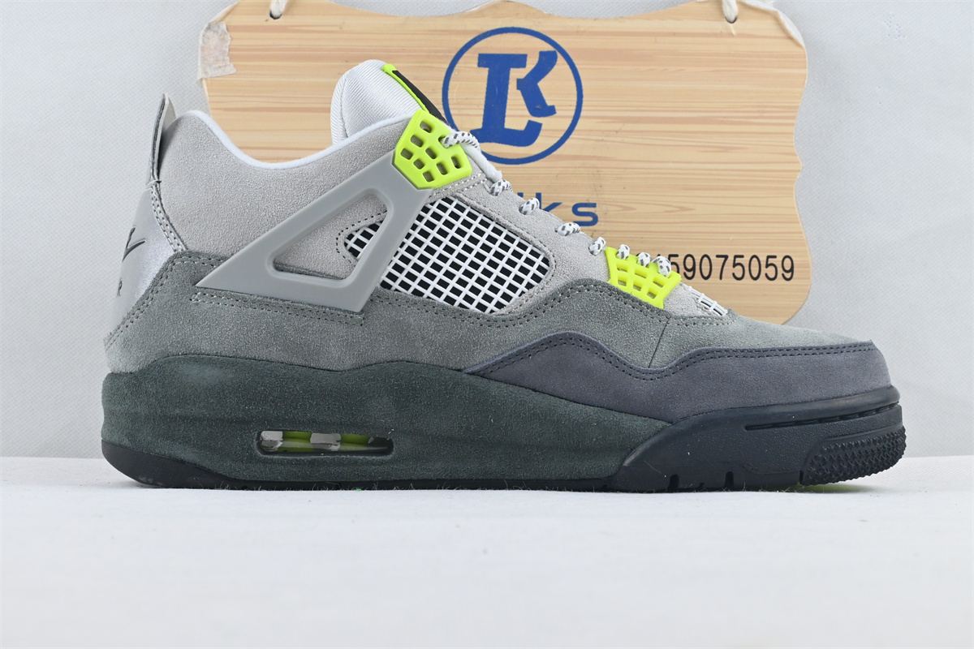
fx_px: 1319
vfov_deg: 27.7
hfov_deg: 40.5
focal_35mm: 49
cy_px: 324
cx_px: 487
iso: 1000
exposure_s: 1/125
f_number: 10
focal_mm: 32.5
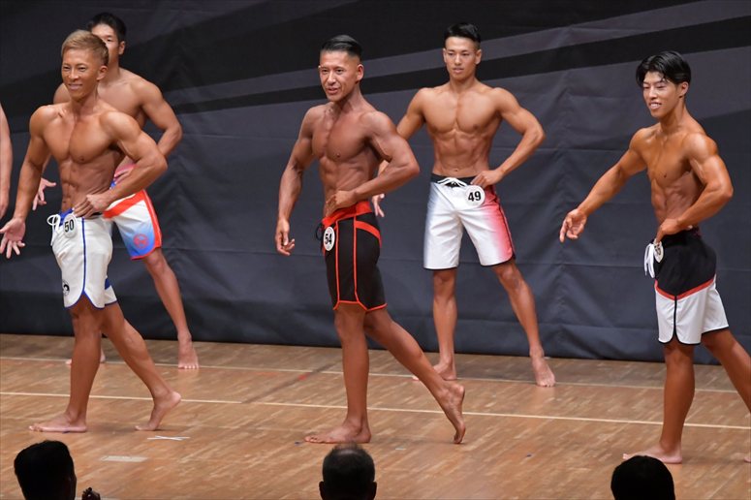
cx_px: 376
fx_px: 5630
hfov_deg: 7.6
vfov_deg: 5.1
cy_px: 250
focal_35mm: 270
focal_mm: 180
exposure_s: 1/400
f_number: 5.6
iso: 6400
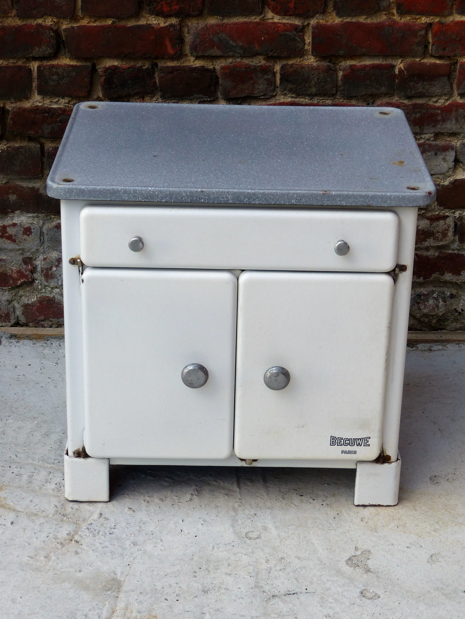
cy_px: 310
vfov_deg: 25.7
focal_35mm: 76
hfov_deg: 19.4
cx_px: 232
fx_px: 1361
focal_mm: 13
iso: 100
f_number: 4
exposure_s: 1/250
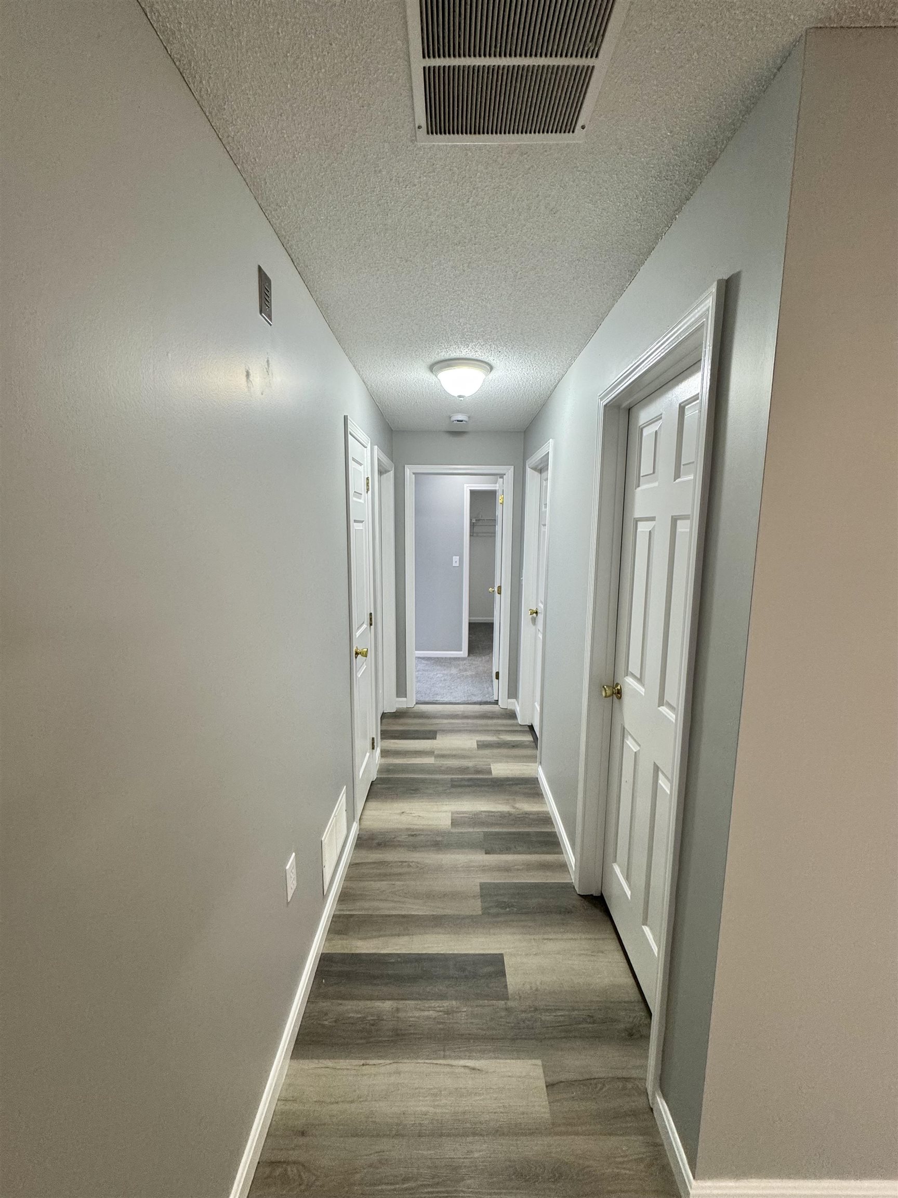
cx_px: 449
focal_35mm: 14
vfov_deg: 102.1
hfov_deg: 85.7
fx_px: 484
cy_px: 599
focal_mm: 2.22
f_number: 2.2
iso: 160
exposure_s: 1/60
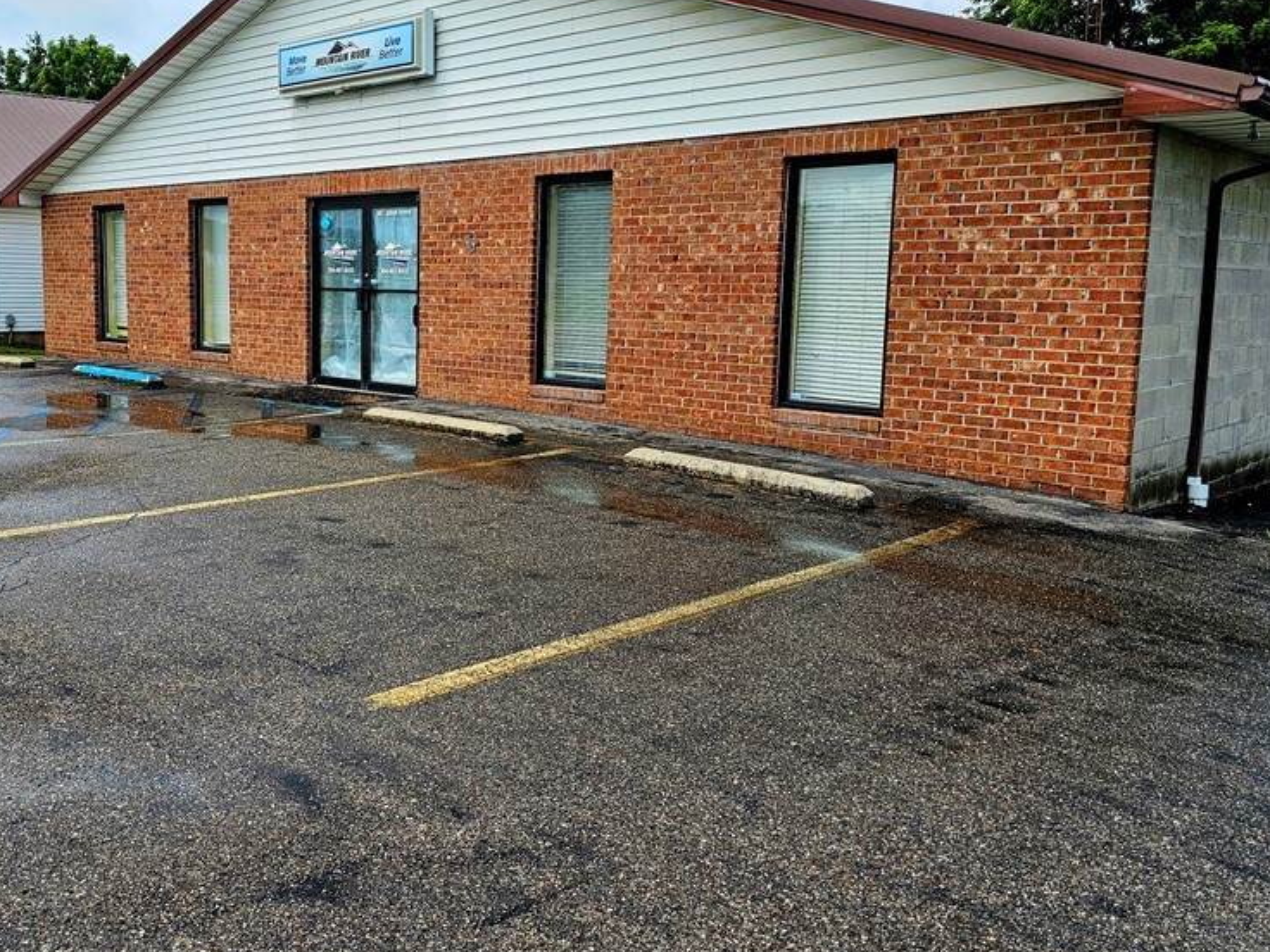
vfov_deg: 44.0
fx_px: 1174
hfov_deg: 55.4
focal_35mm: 32
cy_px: 390
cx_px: 406
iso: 10
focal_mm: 6.3
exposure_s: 1/885
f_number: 1.7
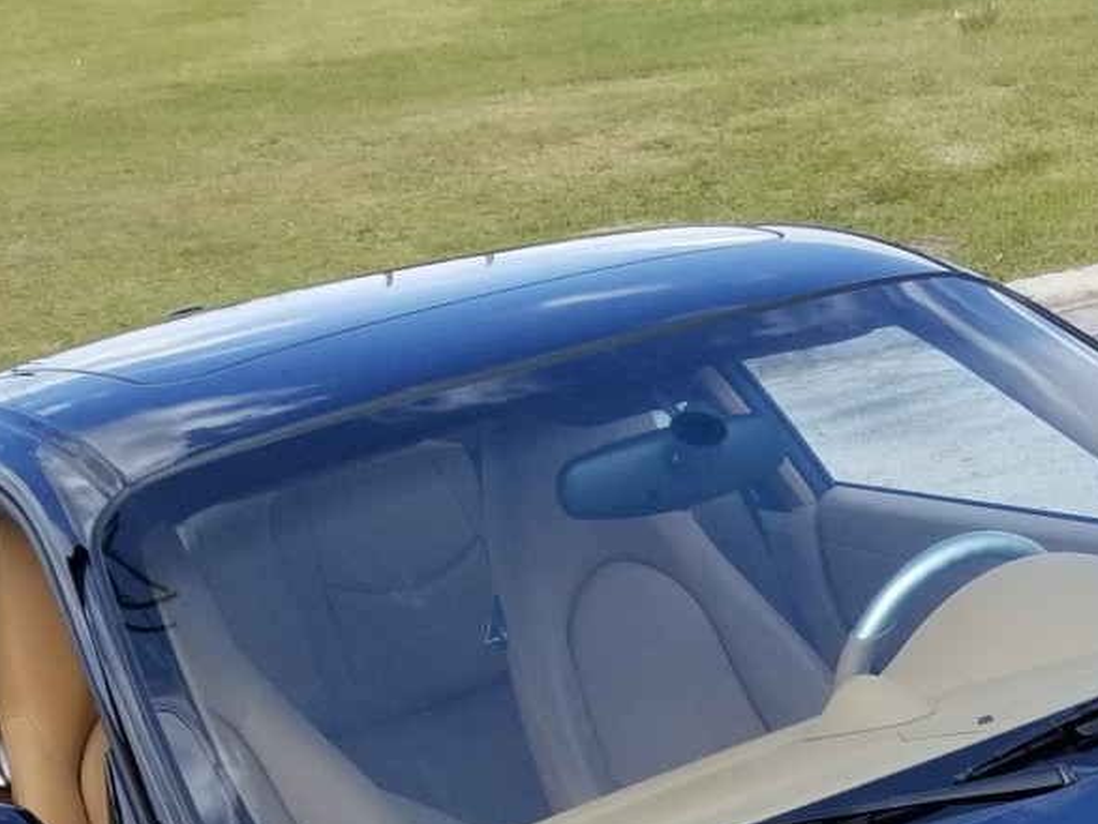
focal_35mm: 91
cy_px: 1196
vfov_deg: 15.2
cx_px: 1243
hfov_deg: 20.4
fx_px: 2887
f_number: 1.7
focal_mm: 4.3
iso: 50
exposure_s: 1/1104
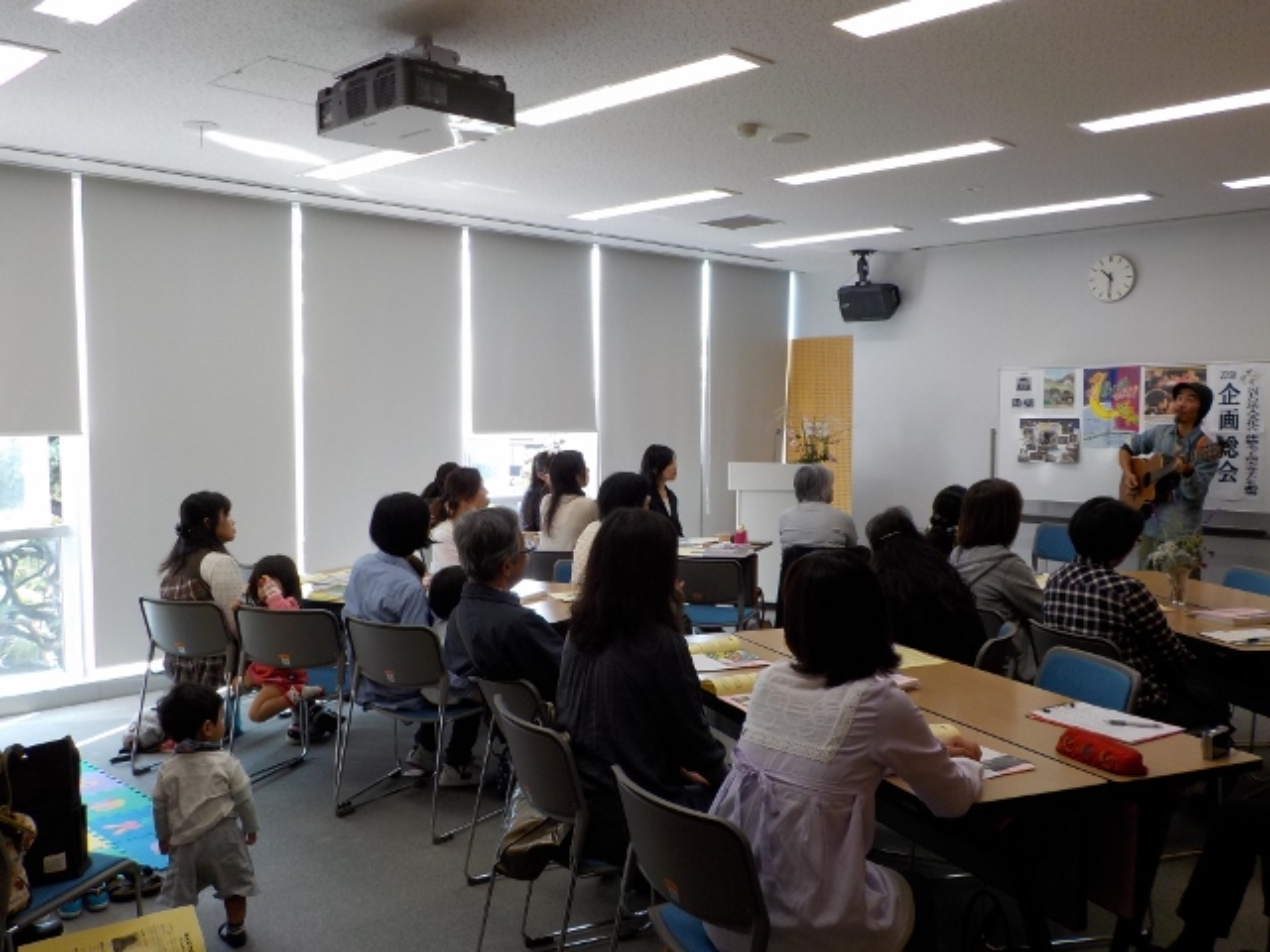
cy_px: 476
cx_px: 635
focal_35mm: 30
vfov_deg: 46.8
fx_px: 1101
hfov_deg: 60.0
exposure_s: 1/60
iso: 125
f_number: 3.3
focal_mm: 4.1
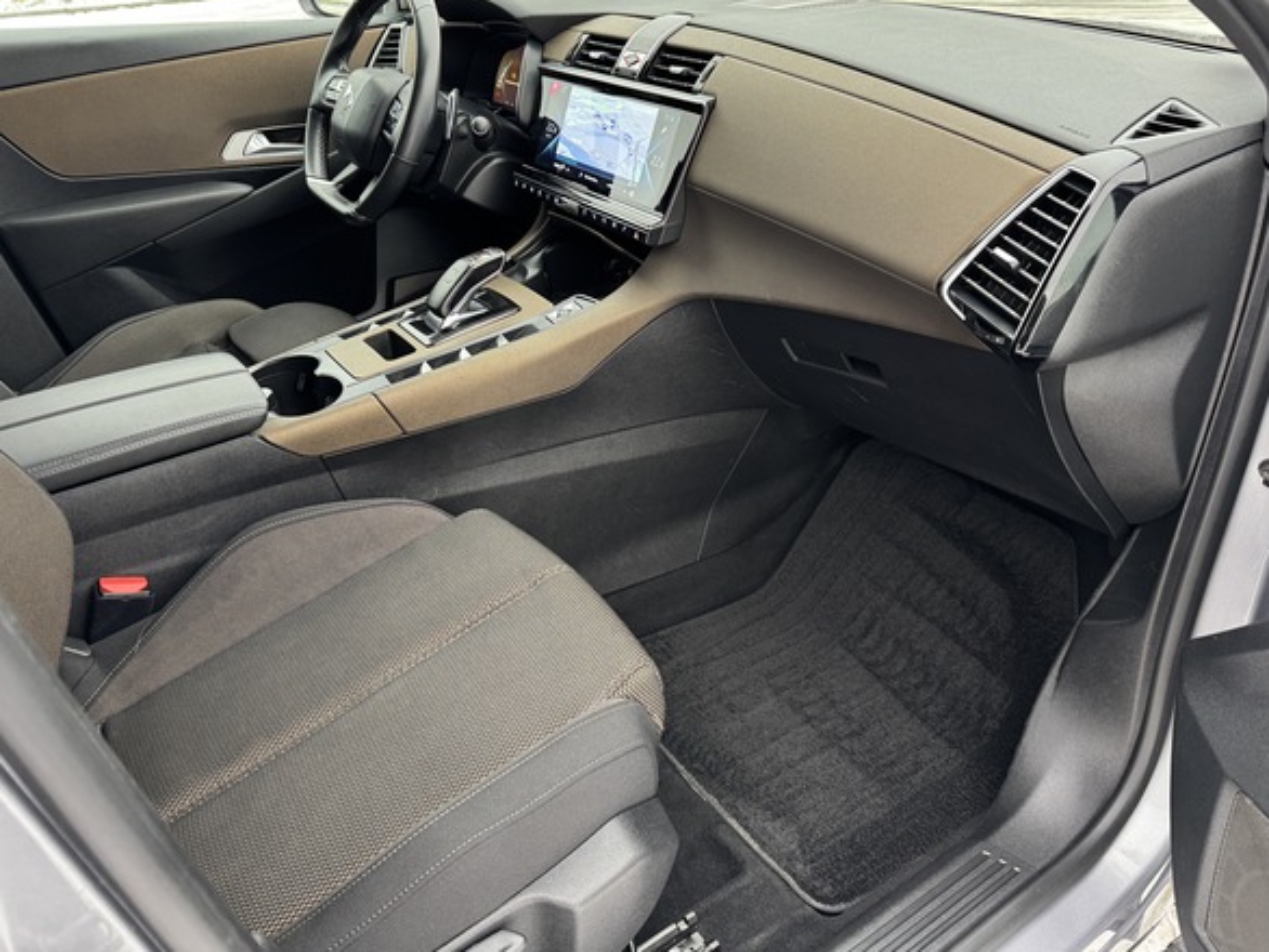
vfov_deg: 53.0
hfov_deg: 67.3
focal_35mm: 26
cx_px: 618
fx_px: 954
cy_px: 441
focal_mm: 6.76
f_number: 1.78
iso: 250
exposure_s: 1/60
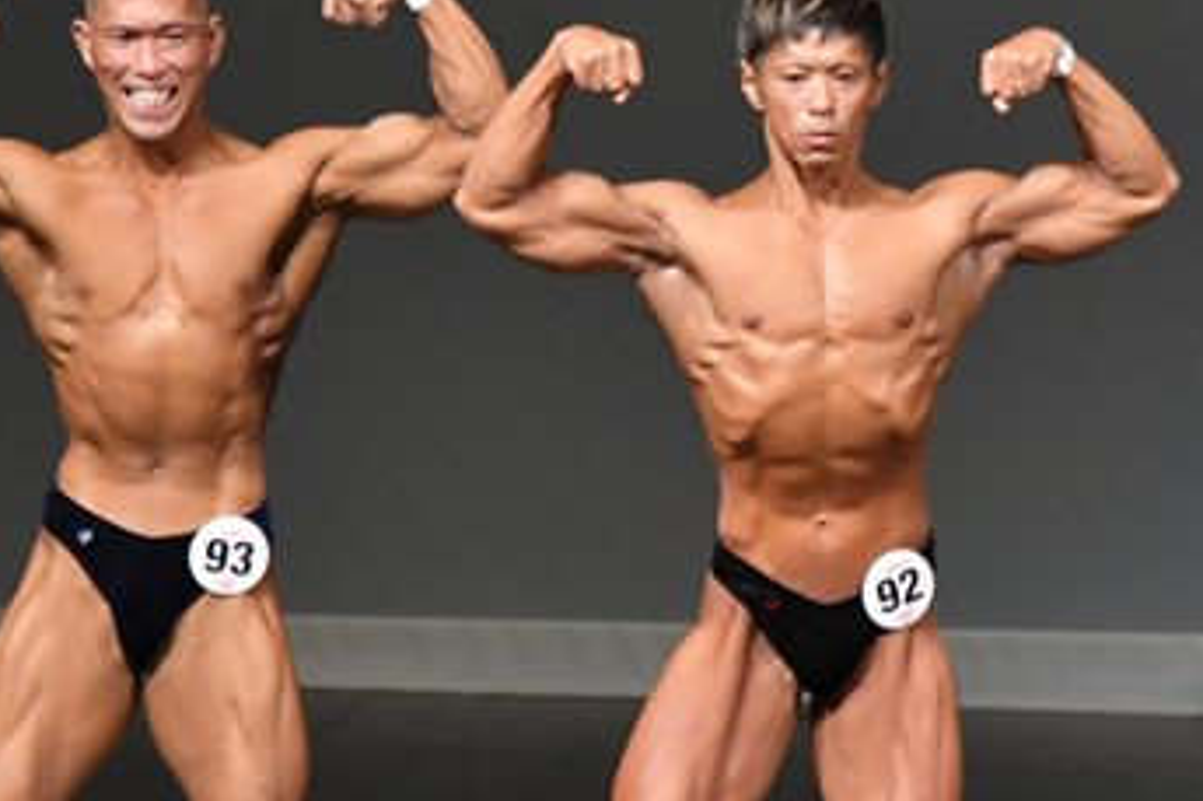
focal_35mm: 710
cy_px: 560
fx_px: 23713
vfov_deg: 1.9
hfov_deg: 2.9
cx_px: 949
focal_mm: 210
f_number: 5.6
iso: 5000
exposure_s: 1/400
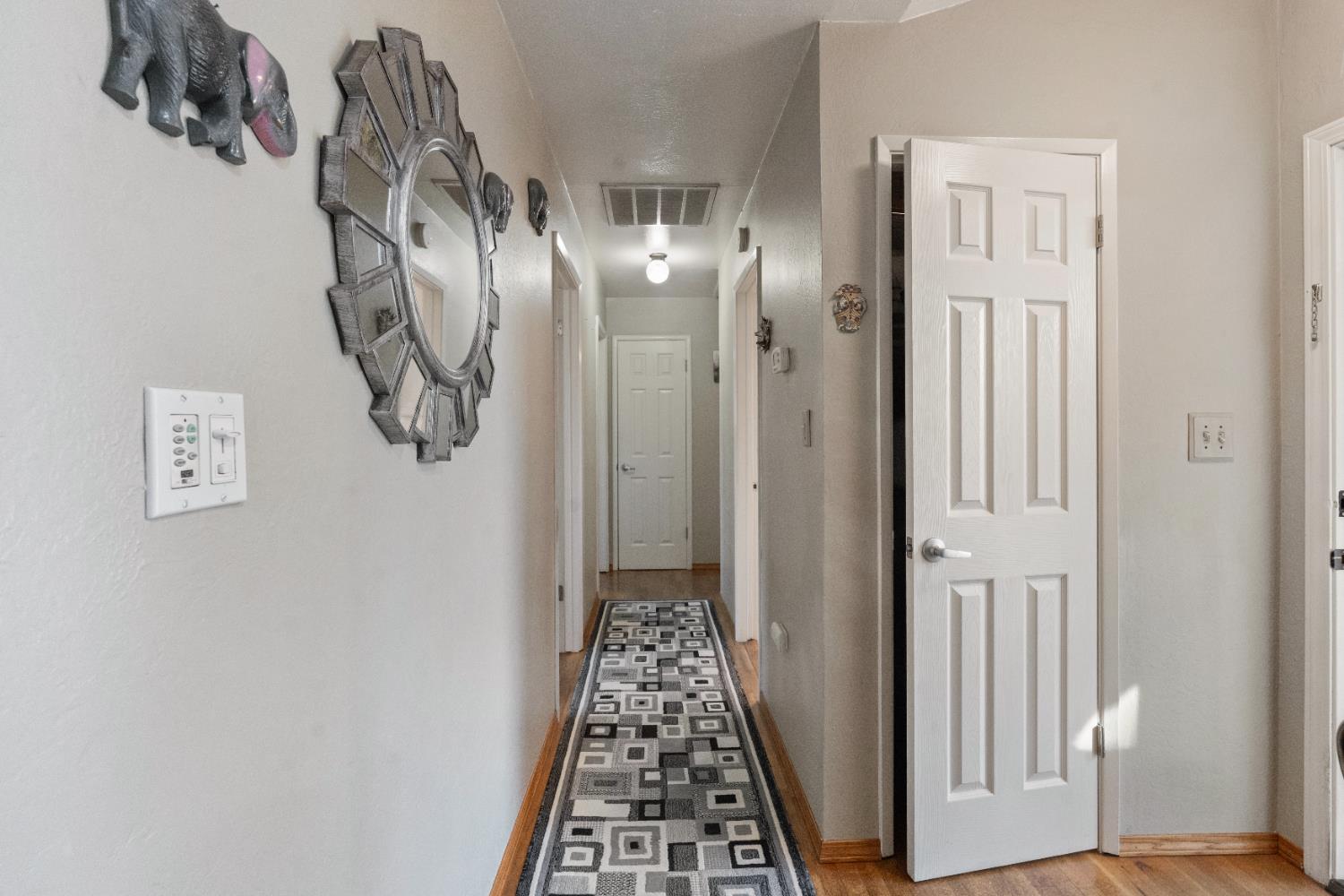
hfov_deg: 96.7
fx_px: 597
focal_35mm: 16
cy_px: 448
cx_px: 672
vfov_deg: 73.7
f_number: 8
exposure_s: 1/30
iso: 8000
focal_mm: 16
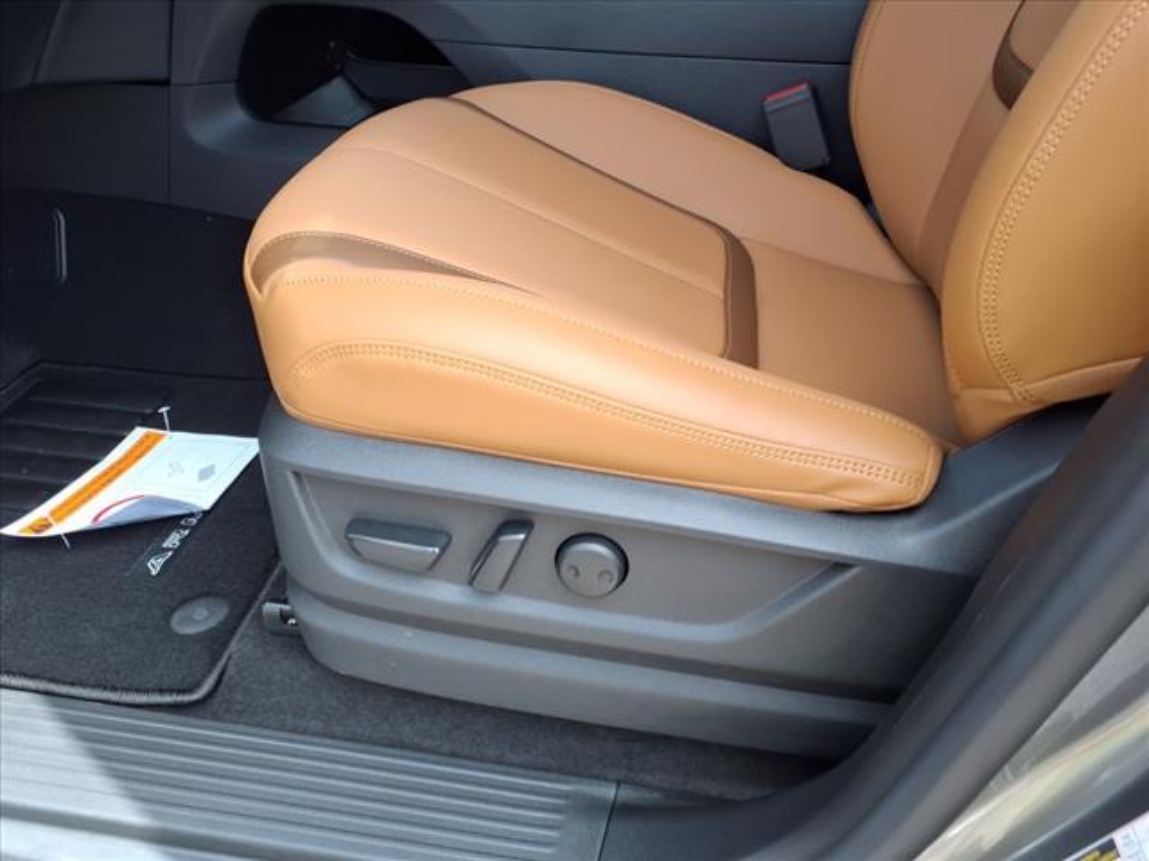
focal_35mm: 27
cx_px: 574
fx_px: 896
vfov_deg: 51.4
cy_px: 430
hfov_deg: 65.3
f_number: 1.9
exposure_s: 1/172
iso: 40
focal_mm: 3.58
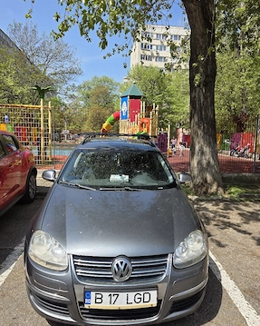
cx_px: 130
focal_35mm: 25
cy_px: 168
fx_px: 241
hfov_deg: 56.8
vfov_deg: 68.1
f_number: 1.7
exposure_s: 1/5000
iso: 80
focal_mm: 6.3
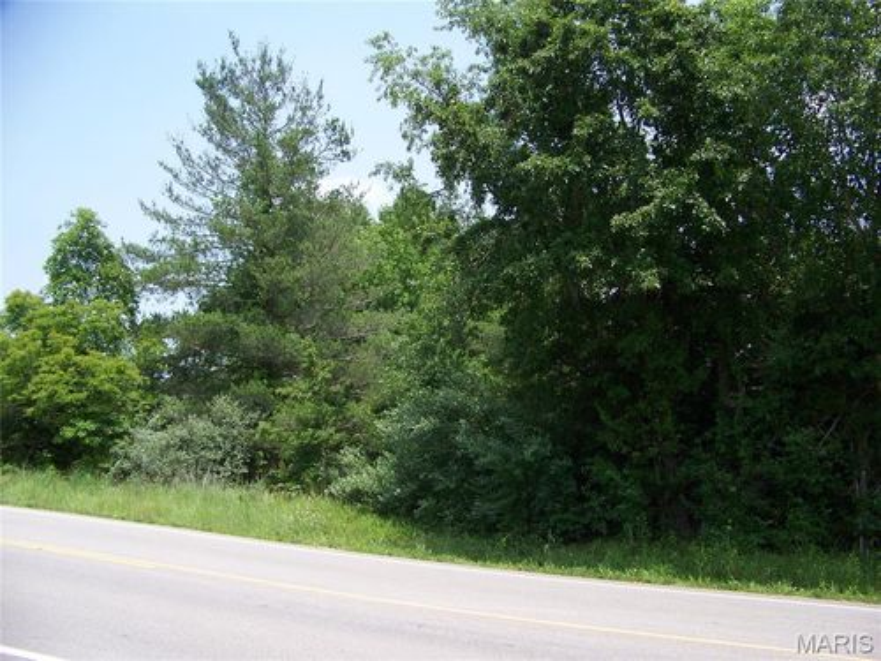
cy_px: 330
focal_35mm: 36
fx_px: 916
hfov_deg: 51.4
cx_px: 440
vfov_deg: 39.7
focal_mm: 5.85
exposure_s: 1/500
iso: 64
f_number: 2.8
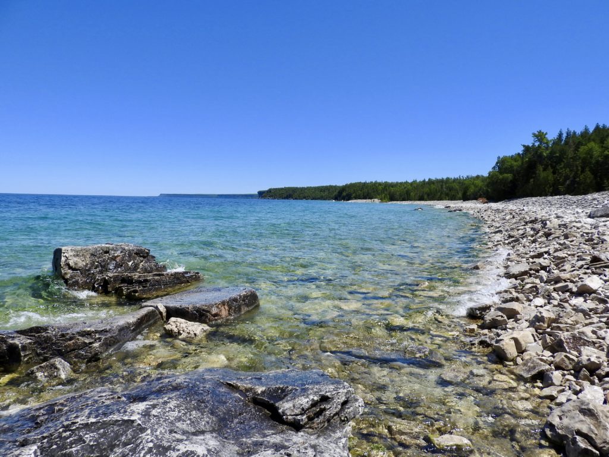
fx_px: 422
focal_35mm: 24
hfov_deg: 71.6
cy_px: 228
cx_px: 304
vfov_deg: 56.8
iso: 100
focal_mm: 4.3
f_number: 3.3
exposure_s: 1/1600
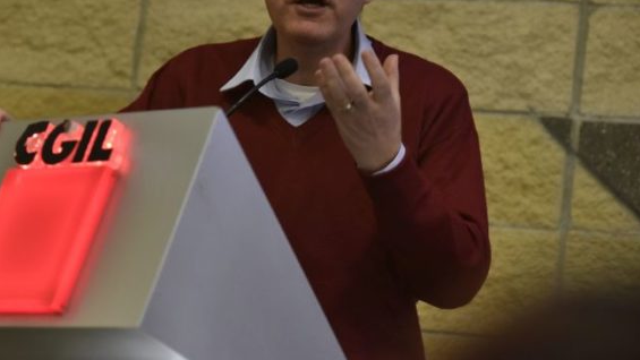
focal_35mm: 168
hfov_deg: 12.8
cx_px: 248
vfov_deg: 7.2
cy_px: 98
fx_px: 2851
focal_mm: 130
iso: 3200
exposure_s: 1/160
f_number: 3.5
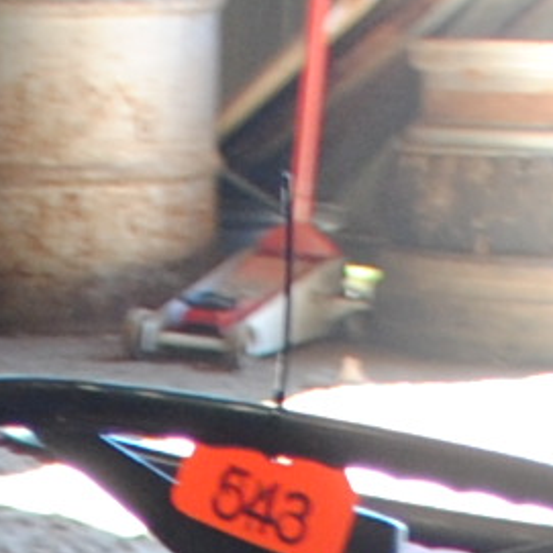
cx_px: 196
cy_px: 1961
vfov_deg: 6.2
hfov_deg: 7.1
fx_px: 4446
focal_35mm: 246
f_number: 3.5
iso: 250
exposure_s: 1/30
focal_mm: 18
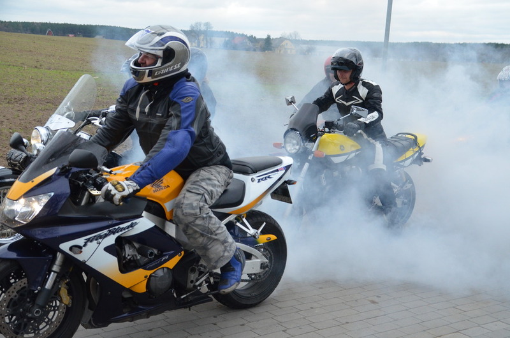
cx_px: 255
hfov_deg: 37.9
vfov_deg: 25.6
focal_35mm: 52
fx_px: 742
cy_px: 169
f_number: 5.6
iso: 1600
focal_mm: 35
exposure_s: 1/2000
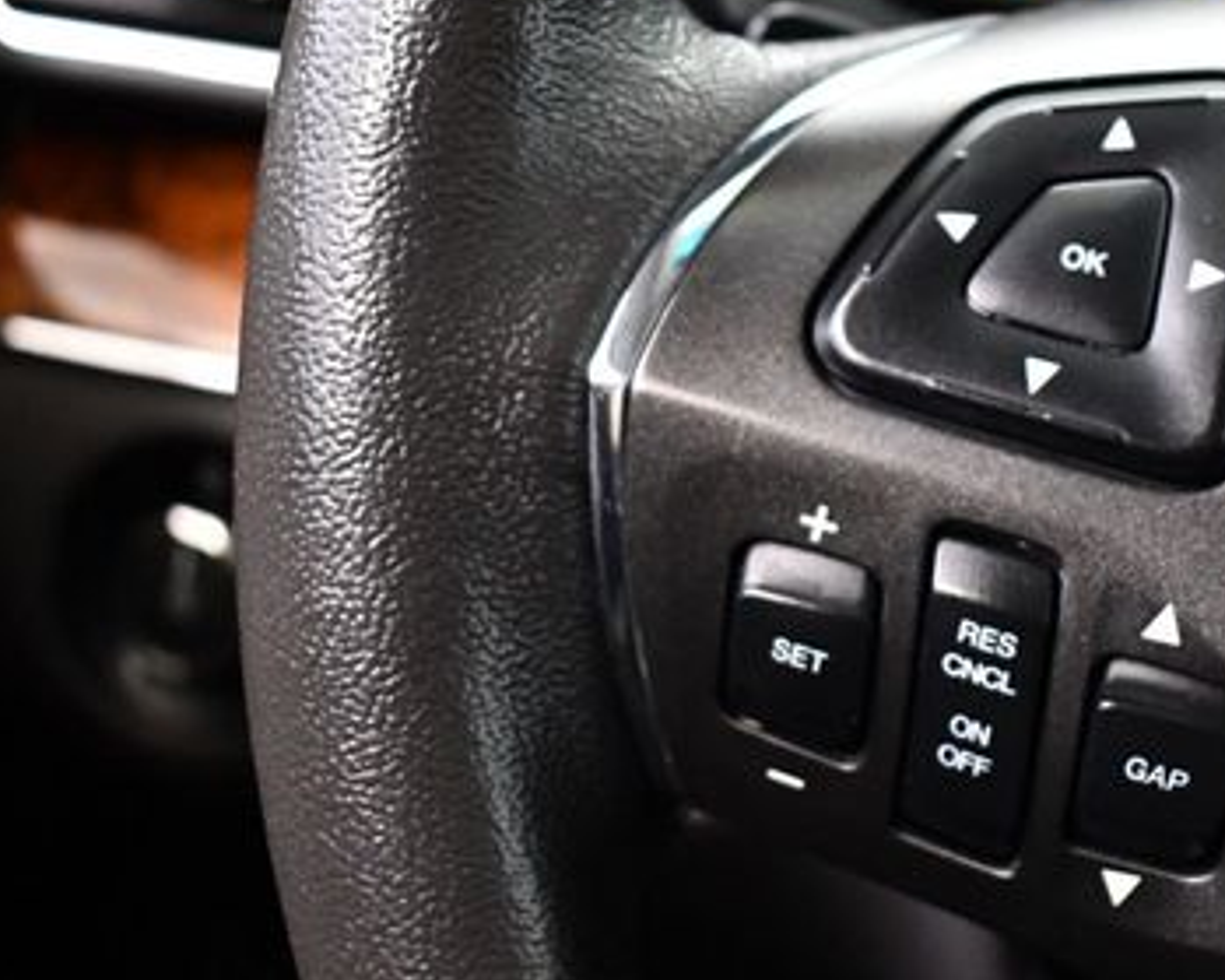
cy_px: 474
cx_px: 885
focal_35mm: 62
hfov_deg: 30.1
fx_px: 2247
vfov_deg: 24.6
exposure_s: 1/80
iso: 3200
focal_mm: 18
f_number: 3.5
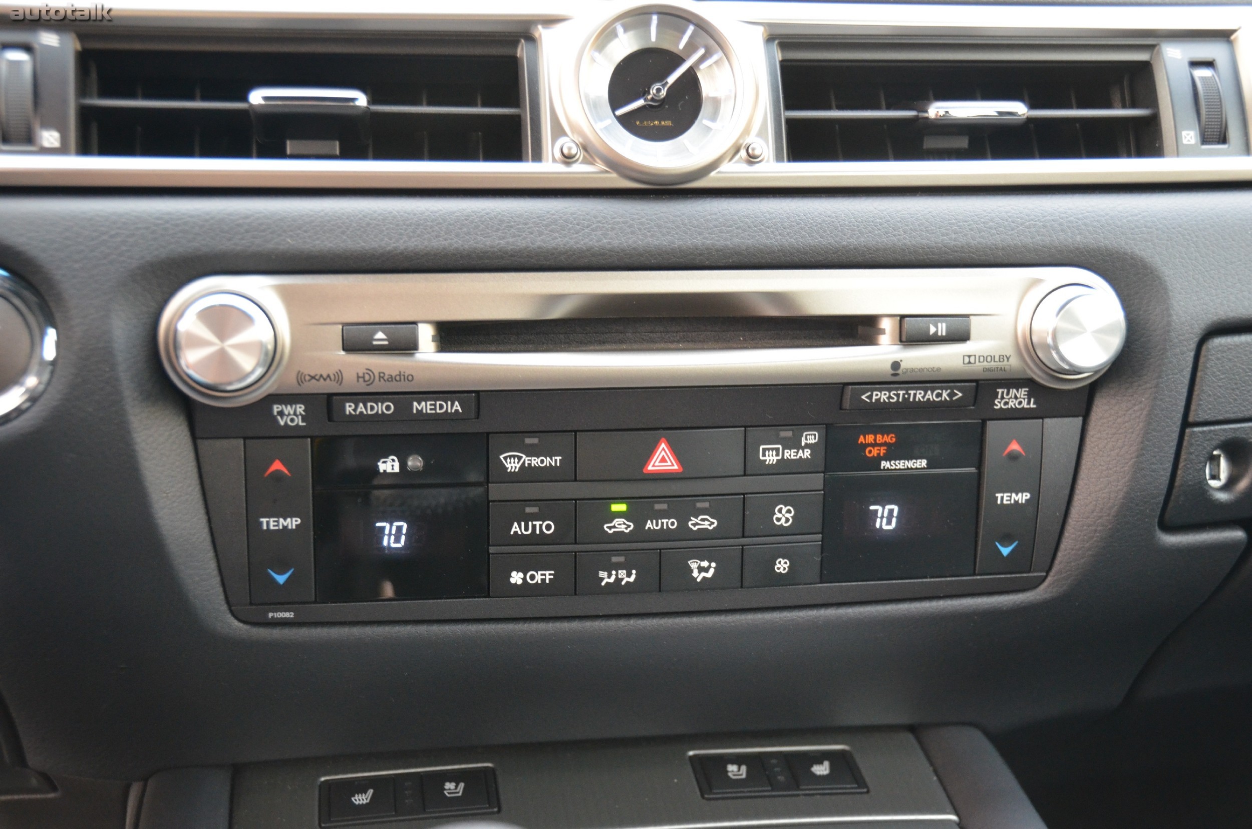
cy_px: 414
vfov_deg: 26.4
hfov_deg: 39.0
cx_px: 626
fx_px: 1770
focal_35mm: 51
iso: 1600
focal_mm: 34
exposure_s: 1/60
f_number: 4.2
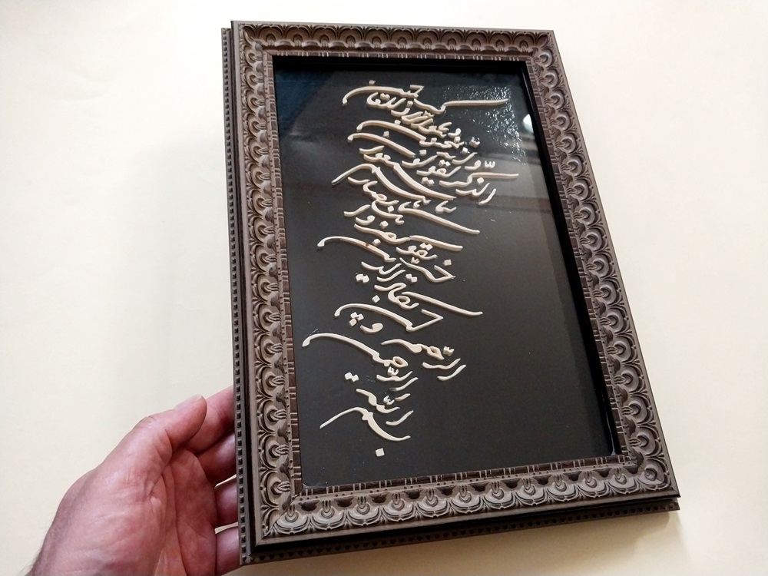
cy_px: 288
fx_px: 577
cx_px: 384
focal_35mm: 26
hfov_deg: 67.3
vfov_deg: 53.1
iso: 320
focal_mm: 4
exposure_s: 1/50
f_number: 1.8
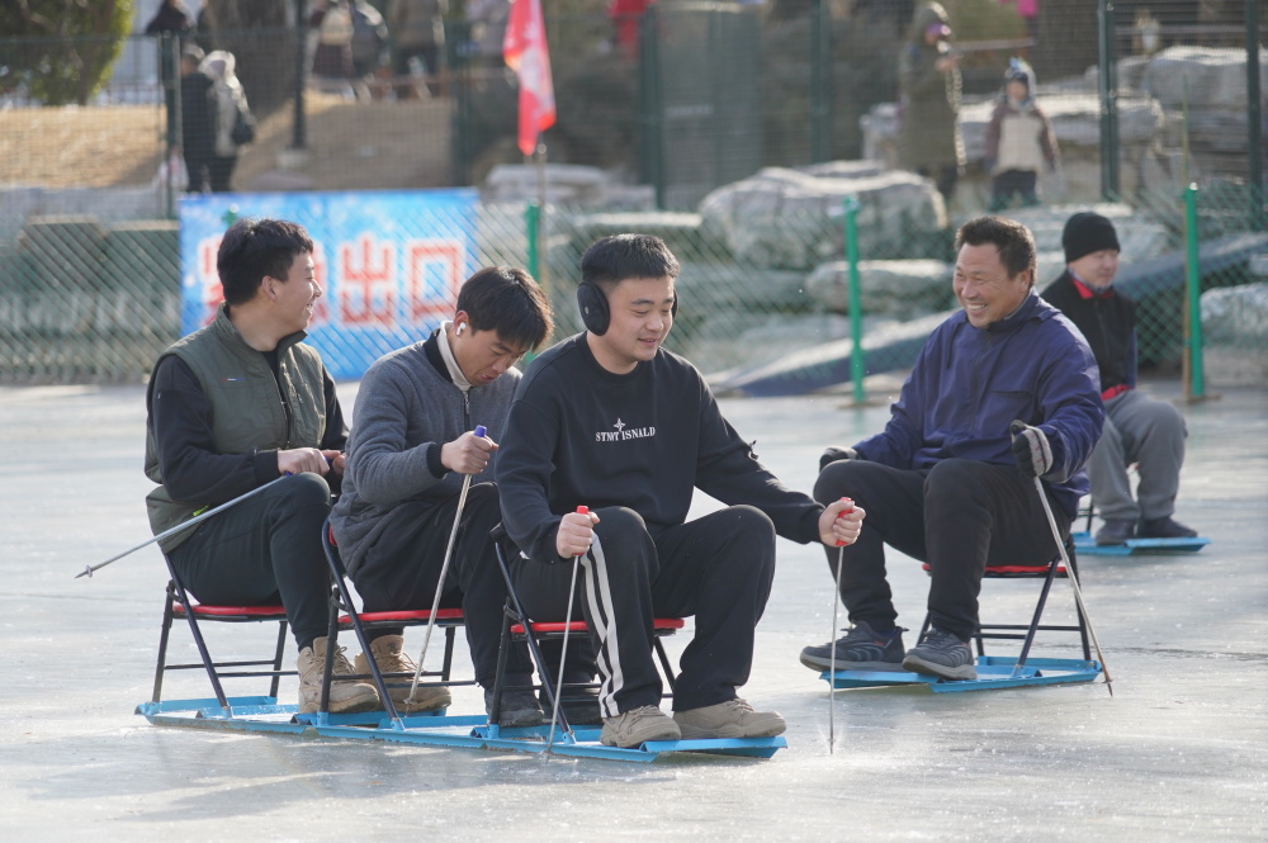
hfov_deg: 8.6
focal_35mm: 240
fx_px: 8446
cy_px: 422
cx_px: 634
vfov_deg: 5.7
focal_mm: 240
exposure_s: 1/400
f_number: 6.3
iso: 400
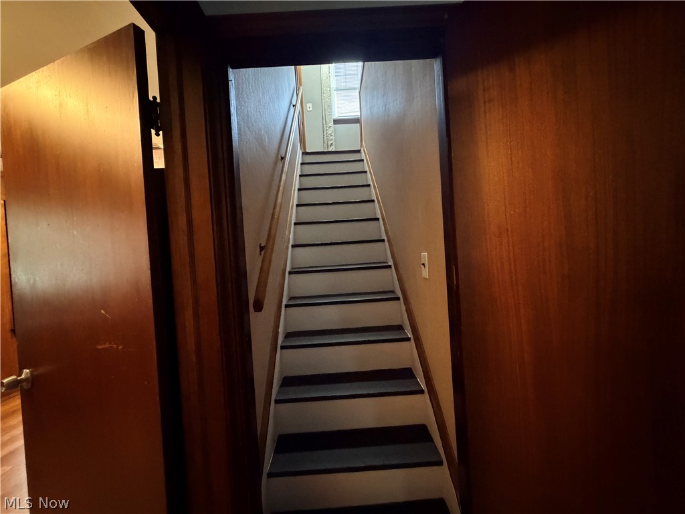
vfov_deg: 85.7
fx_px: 277
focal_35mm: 14
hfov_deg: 102.1
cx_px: 342
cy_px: 257
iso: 1600
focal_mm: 2.22
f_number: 2.2
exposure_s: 1/30
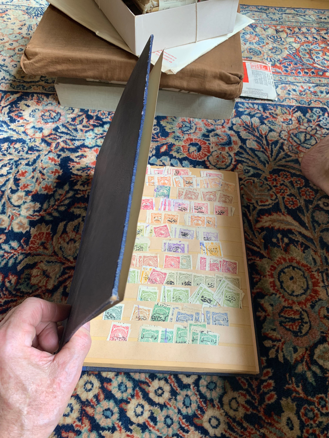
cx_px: 164
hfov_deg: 53.1
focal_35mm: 26
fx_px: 329
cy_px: 219
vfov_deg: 67.3
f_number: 1.8
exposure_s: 1/84
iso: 100
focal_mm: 4.25
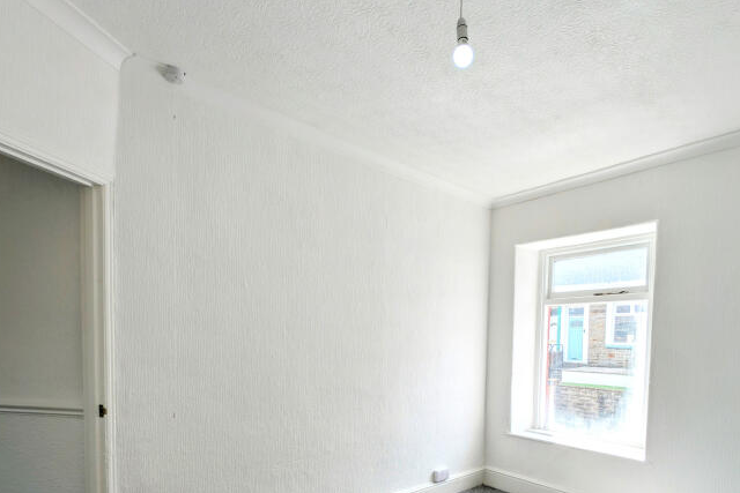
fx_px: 411
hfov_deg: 83.5
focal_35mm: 20
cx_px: 417
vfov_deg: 59.2
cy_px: 360
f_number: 1.95
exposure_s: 1/578
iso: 39
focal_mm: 2.23
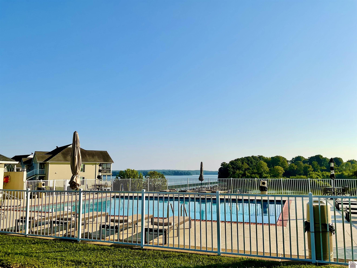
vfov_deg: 48.2
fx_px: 299
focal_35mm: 29
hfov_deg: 61.7
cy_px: 134
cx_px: 178
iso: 20
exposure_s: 1/3125
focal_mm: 3
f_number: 1.8
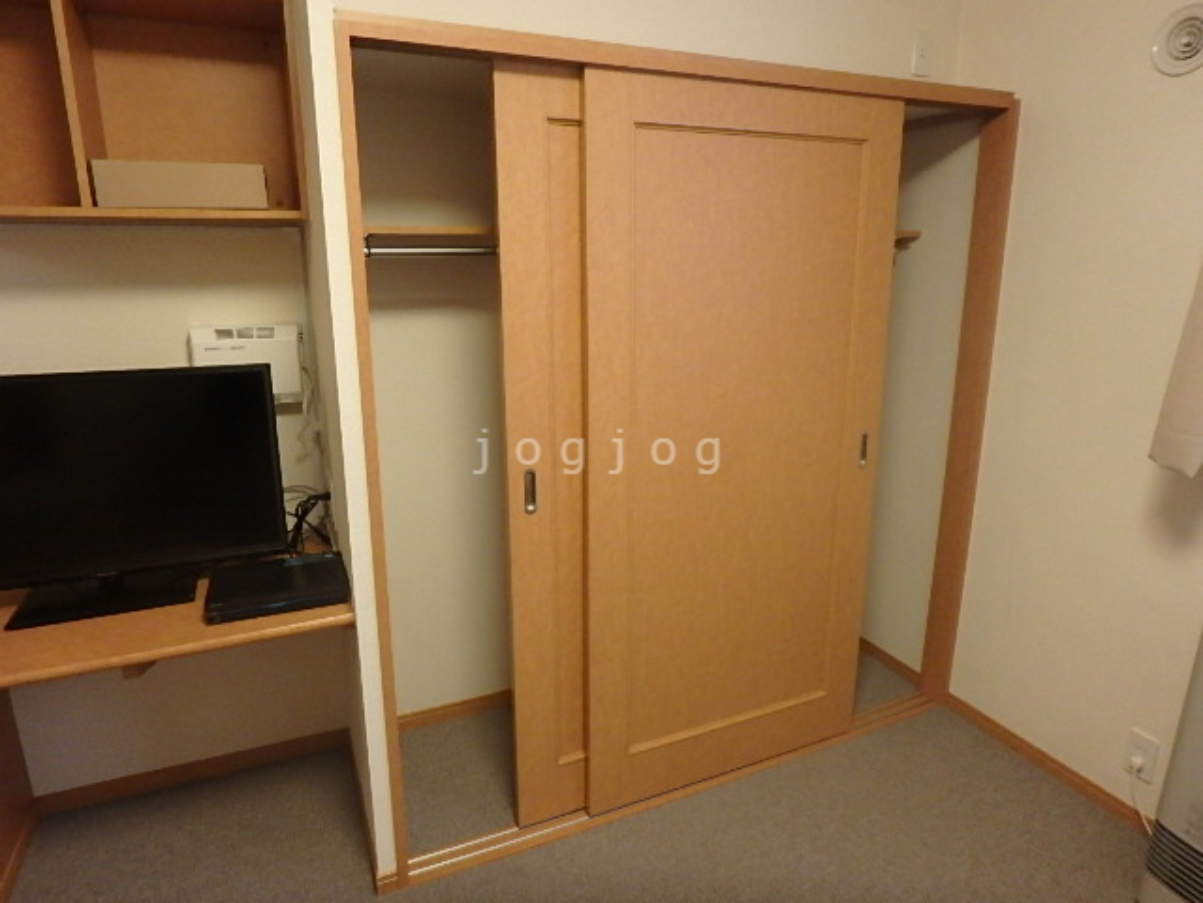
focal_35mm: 21
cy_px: 452
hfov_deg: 79.0
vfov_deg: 63.4
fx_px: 730
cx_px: 602
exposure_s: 1/30
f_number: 3.5
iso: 500
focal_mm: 3.7
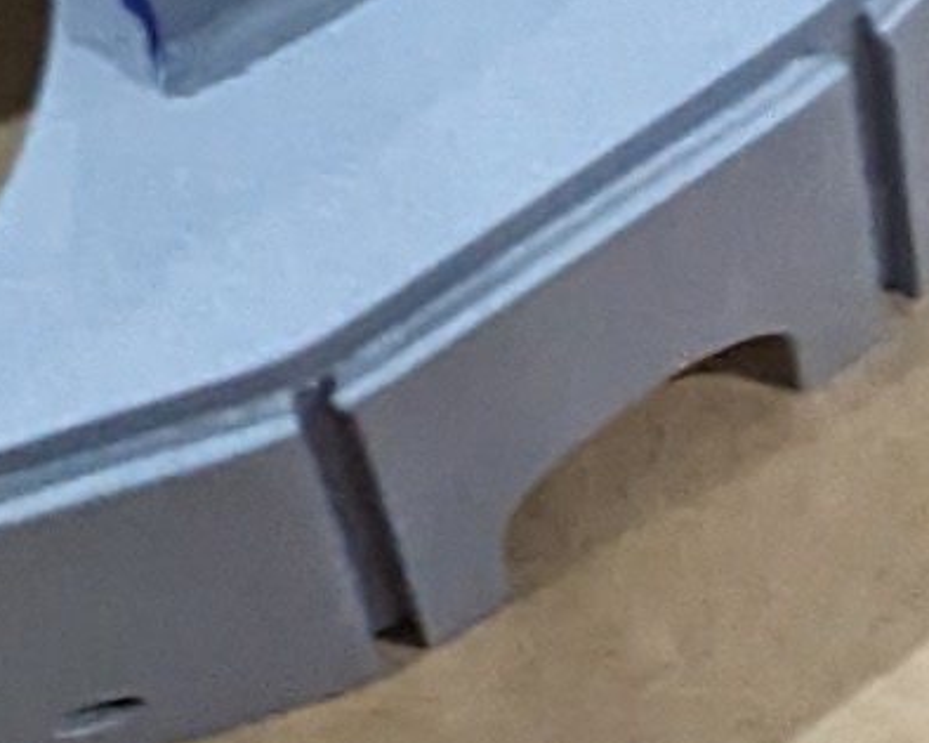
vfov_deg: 5.1
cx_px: 703
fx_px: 6680
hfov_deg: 7.9
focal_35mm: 243
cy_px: -2901
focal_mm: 6.81
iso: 1648
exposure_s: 1/755
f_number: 1.85
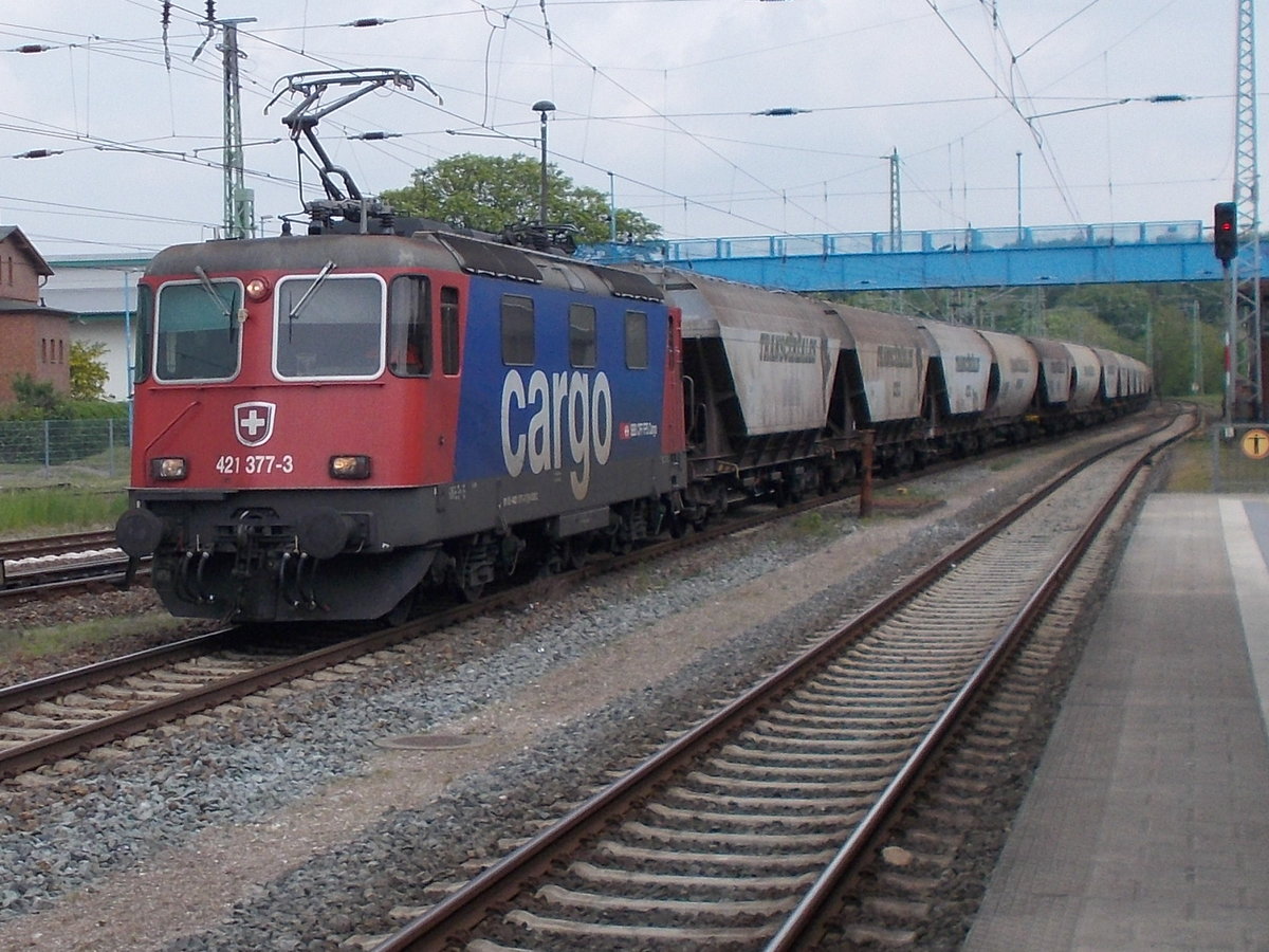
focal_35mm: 30
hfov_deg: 60.0
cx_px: 634
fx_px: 1100
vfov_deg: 46.8
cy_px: 476
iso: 80
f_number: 8.6
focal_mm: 5.3
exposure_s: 1/160
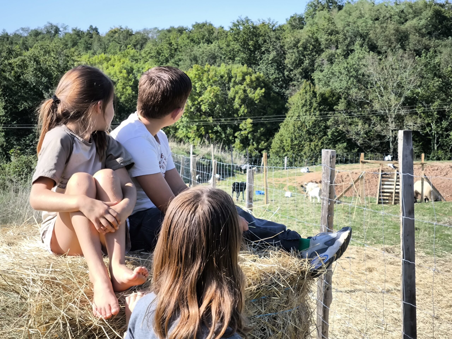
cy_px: 170
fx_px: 810
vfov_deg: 23.7
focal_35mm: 62
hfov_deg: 31.2
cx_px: 226
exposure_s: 1/454
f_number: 1.9
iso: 50
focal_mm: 7.1
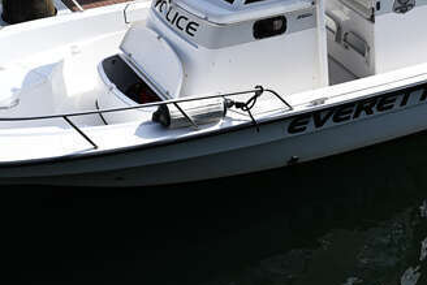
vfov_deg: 14.3
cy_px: 24
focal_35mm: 95
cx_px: 229
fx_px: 1127
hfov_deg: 21.4
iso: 64
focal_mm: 39
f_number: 5.6
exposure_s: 1/400
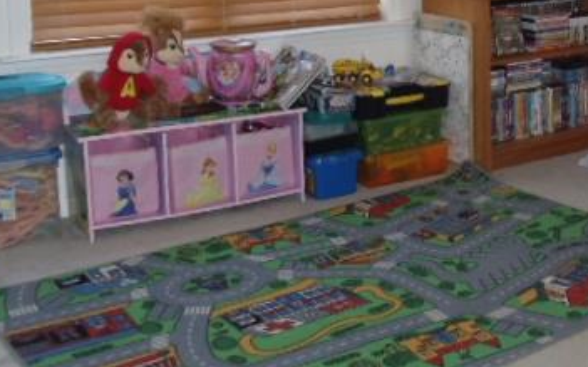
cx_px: 437
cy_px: 20
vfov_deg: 15.1
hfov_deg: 24.1
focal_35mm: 85
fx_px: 1361
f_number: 3.5
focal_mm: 6
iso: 200
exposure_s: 1/30
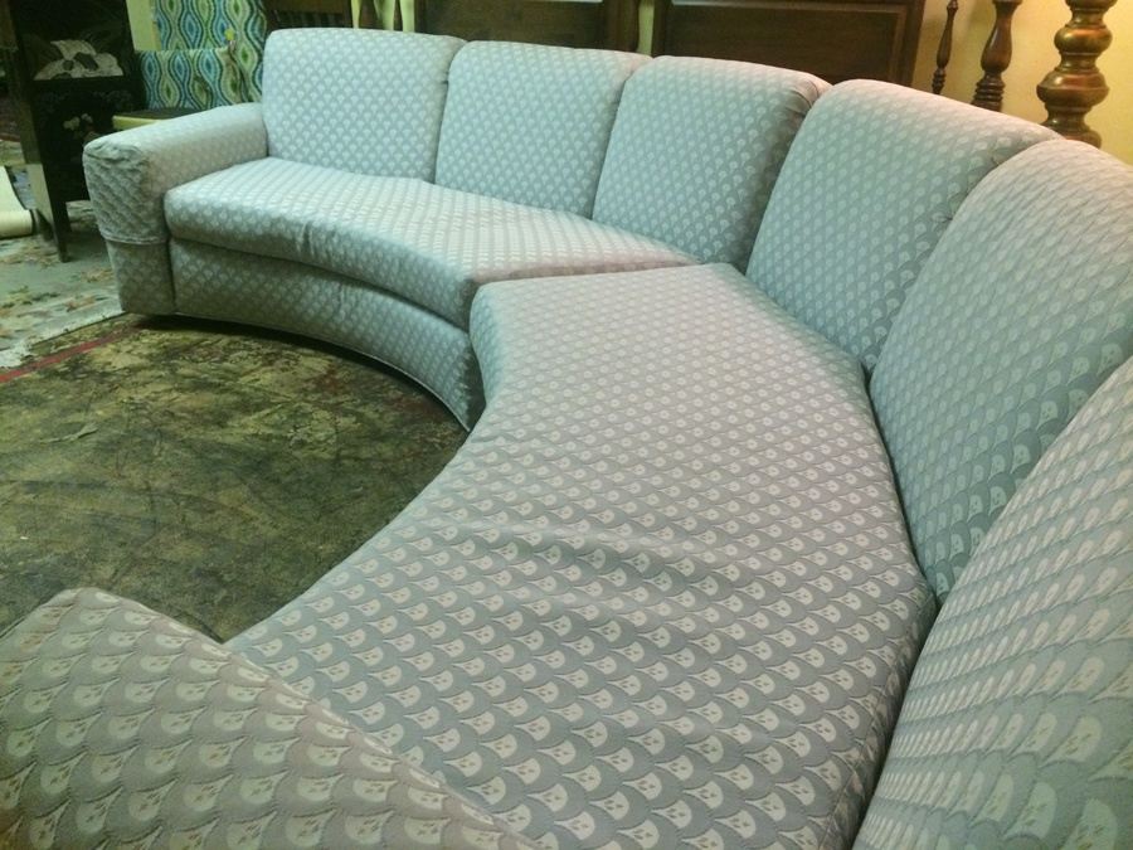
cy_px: 425
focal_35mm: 30
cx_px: 566
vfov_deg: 46.8
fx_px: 982
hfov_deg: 60.0
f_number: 2.2
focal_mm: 4.12
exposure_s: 1/30
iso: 320
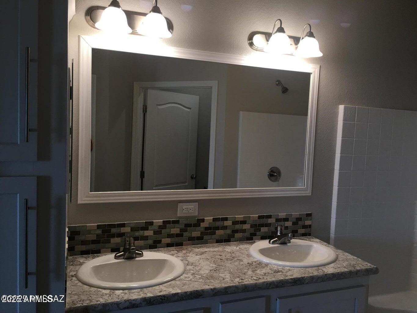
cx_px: 208
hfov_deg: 61.7
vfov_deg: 48.2
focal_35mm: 29
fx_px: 349
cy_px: 156
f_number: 2.2
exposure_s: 1/40
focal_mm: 4.15
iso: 25
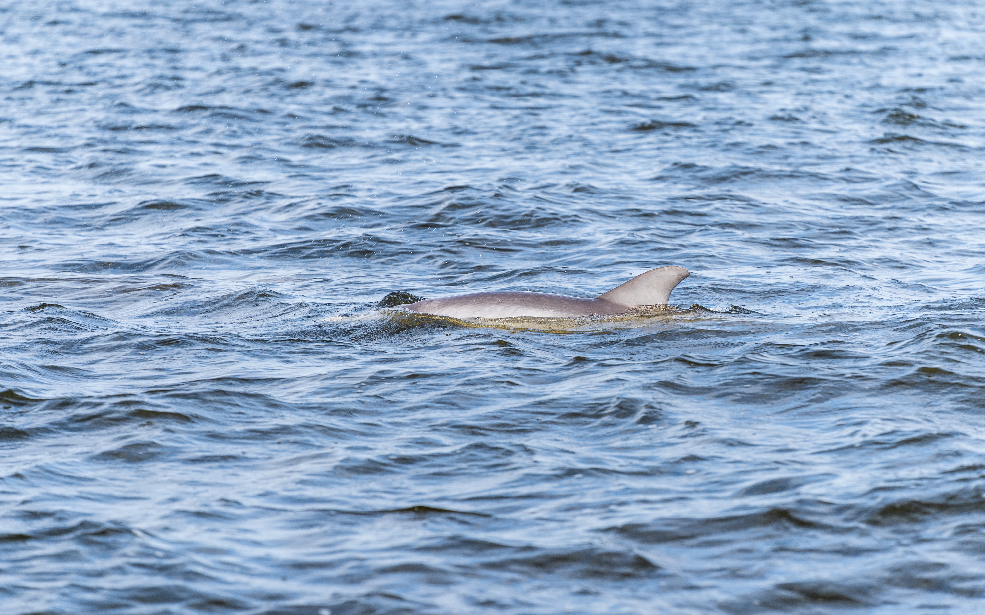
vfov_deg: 6.4
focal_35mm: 204
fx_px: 5476
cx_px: 492
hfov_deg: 10.3
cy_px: 321
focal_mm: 200
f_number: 5
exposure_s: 1/400
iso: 100
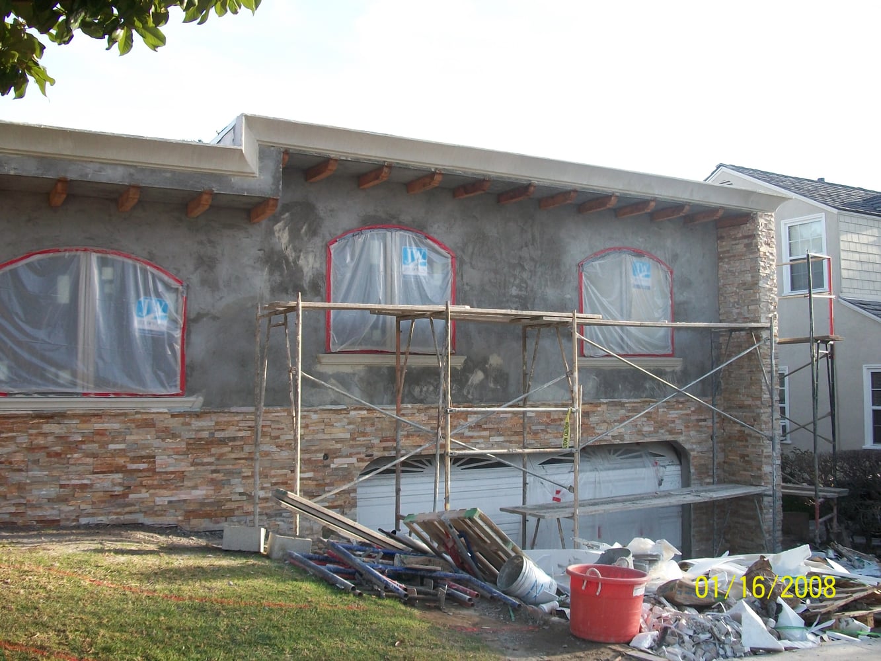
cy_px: 330
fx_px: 814
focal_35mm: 32
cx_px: 440
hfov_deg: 56.8
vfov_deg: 44.2
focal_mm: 5.7
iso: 80
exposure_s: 1/320
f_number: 2.9
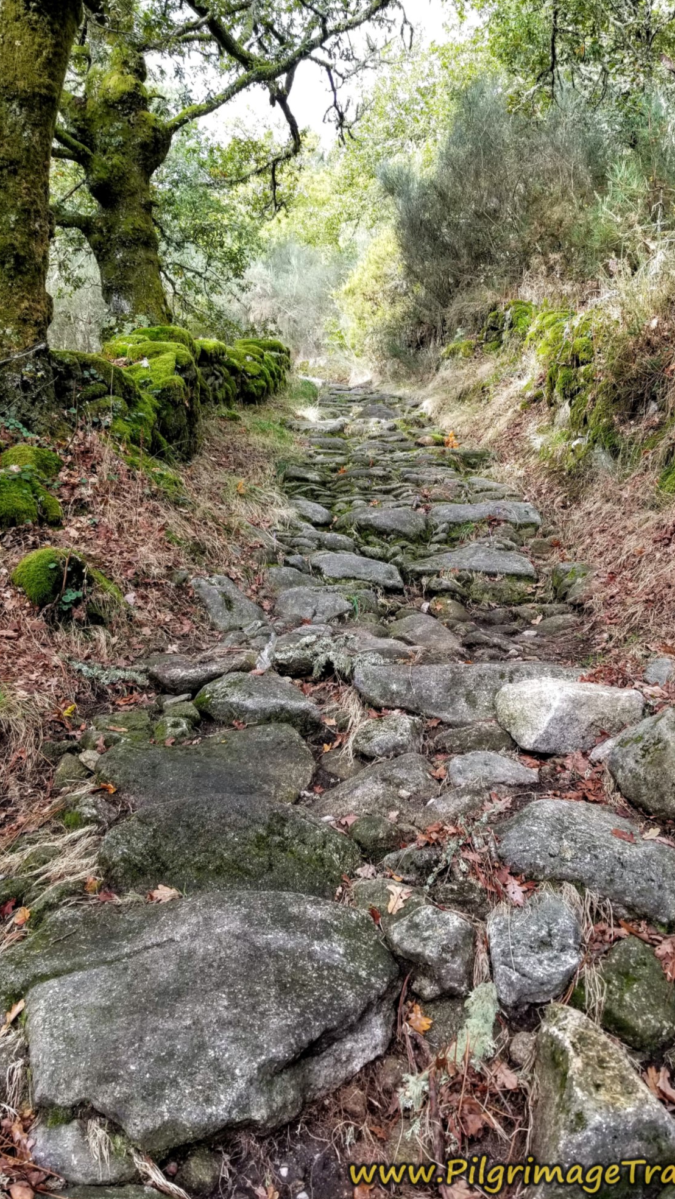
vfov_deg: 66.1
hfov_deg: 40.1
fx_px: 922
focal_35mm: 29
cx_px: 395
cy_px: 589
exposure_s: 1/132
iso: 50
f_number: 1.7
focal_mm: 4.3
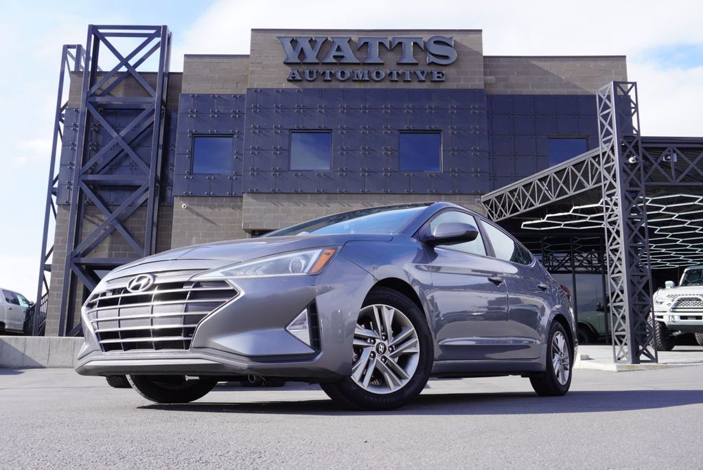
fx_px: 674
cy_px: 235
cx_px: 352
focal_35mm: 34
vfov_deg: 38.4
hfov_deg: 55.1
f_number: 8
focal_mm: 23
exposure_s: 1/100
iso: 100
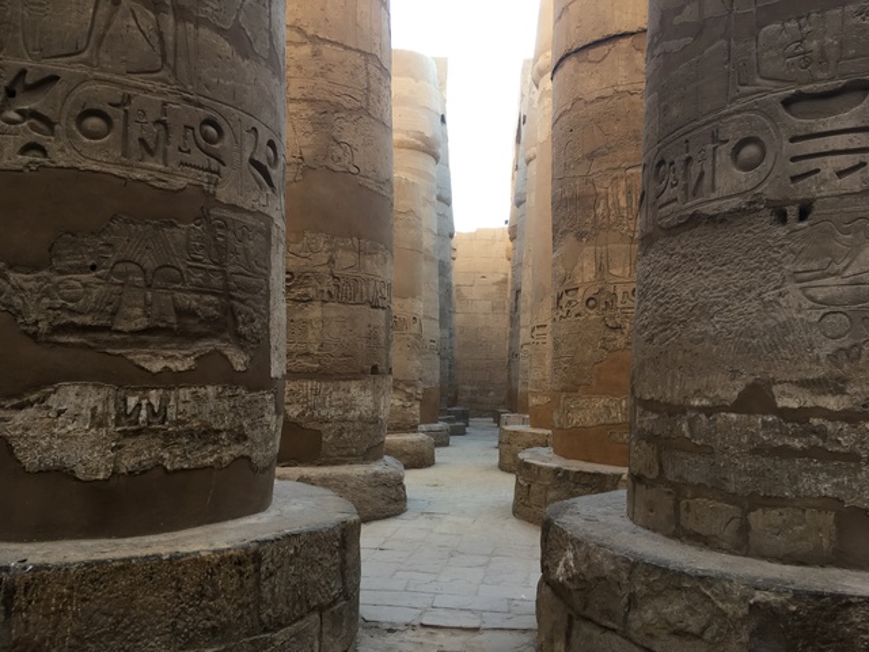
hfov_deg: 61.7
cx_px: 434
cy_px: 326
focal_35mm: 29
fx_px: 728
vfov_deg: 48.2
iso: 25
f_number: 2.2
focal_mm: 4.15
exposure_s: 1/100
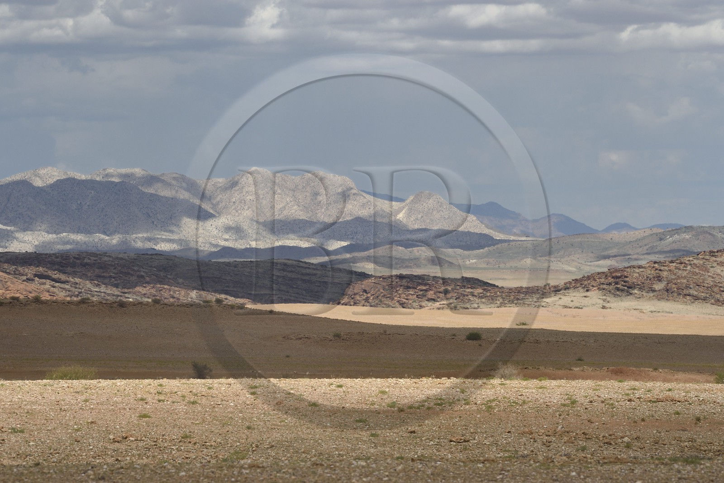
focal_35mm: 200
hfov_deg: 10.3
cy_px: 242
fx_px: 4021
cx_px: 362
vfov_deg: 6.9
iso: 400
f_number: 5.6
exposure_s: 1/3200
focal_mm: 200
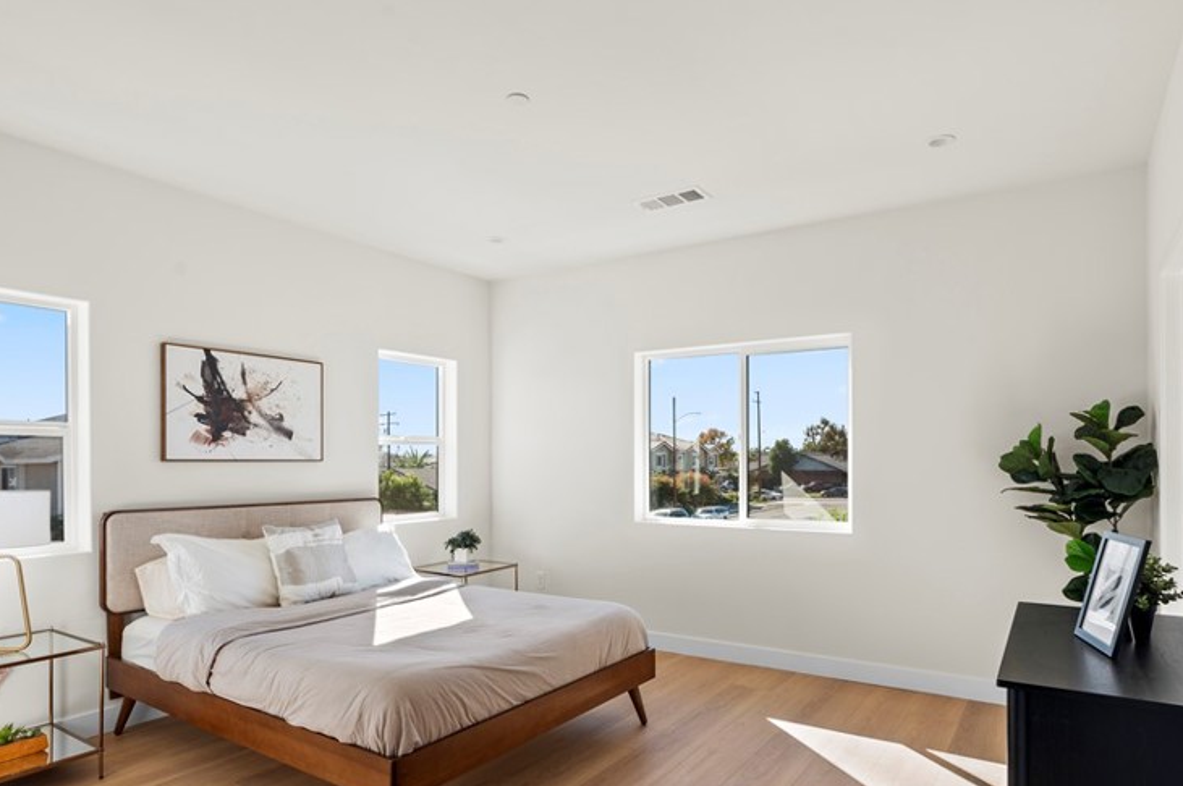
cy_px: 470
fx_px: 689
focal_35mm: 21
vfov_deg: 58.9
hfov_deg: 81.2
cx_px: 615
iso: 320
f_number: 10
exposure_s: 1/13
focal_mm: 15
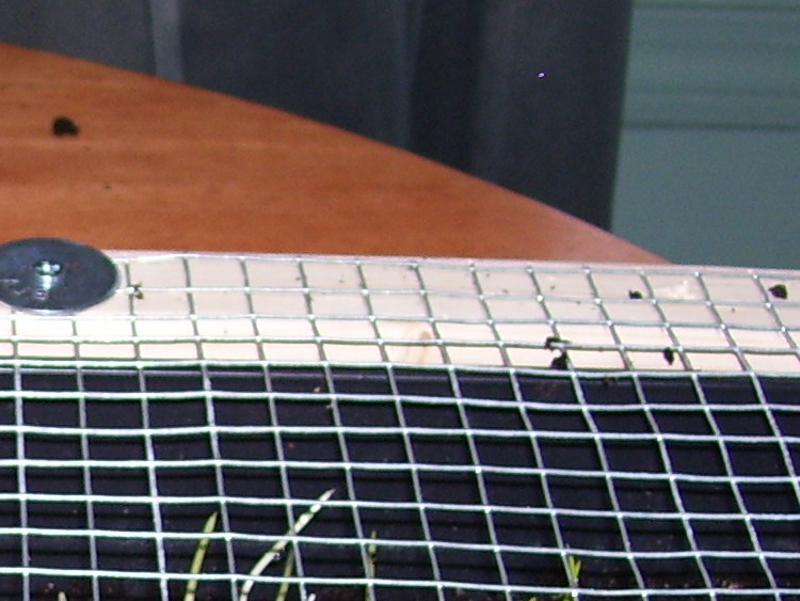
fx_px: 2936
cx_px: -257
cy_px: 741
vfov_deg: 11.4
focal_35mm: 127
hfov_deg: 14.8
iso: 80
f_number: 2.7
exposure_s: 1/60
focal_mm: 6
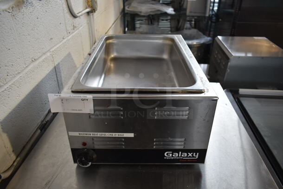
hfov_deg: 67.3
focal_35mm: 27
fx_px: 212
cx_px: 142
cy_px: 94
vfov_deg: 48.0
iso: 450
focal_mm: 18
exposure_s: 1/30
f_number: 3.5
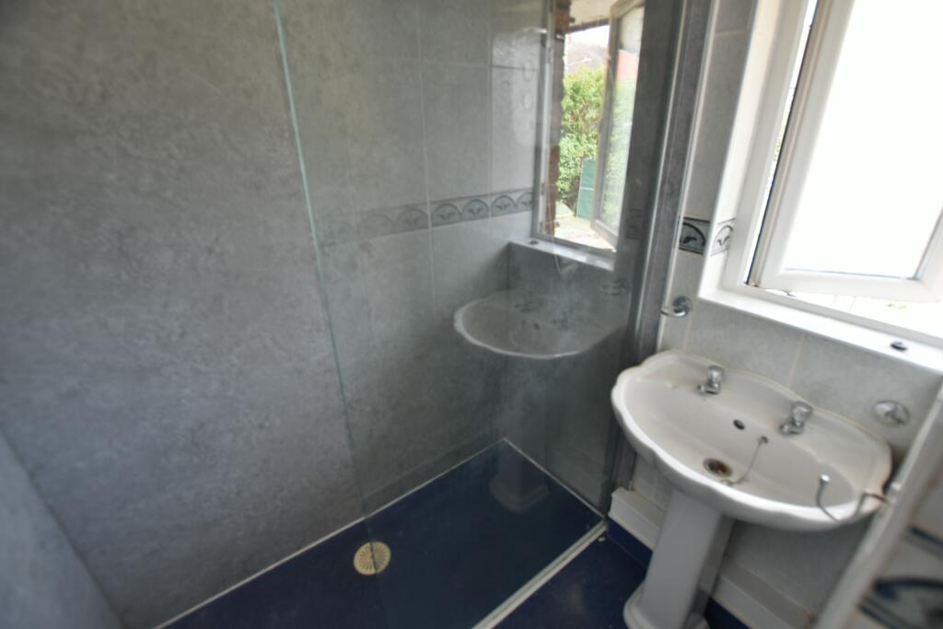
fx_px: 393
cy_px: 314
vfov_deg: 77.3
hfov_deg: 100.4
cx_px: 472
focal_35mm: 15
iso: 100
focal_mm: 10
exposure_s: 1/15
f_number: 3.5
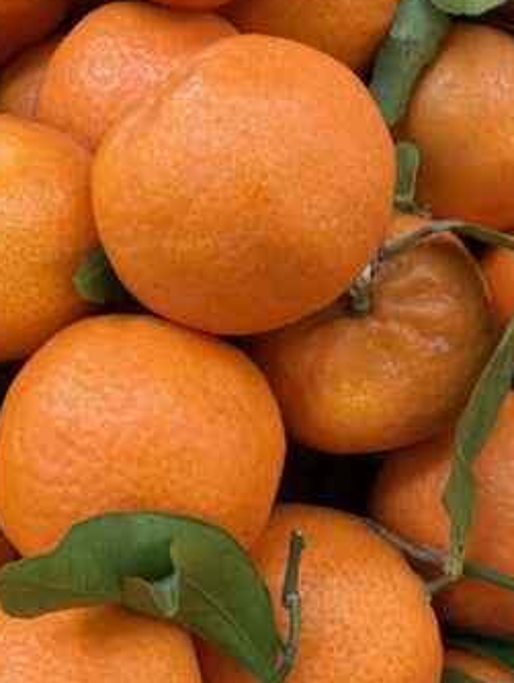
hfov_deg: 32.5
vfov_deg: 42.8
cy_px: 400
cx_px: 149
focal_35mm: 44
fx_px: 870
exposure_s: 1/100
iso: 200
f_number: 2.2
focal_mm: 2.22
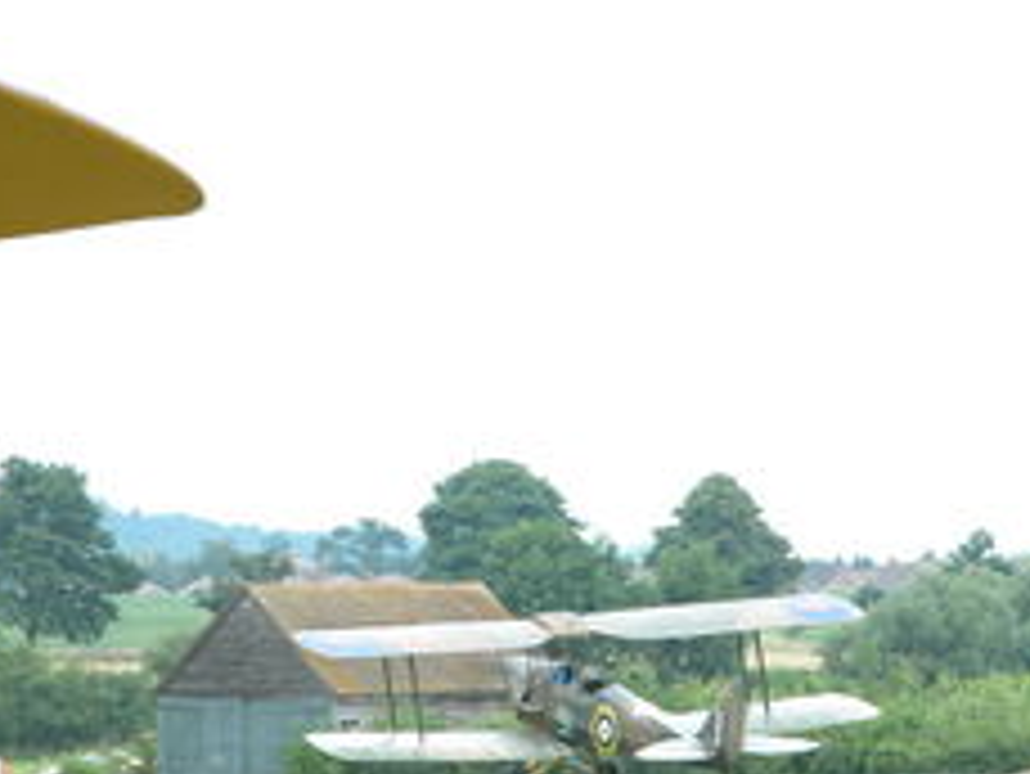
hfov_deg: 4.1
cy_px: 495
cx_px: 625
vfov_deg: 3.0
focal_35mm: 489
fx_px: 14558
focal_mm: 71.2
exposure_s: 1/199
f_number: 4.2
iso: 100
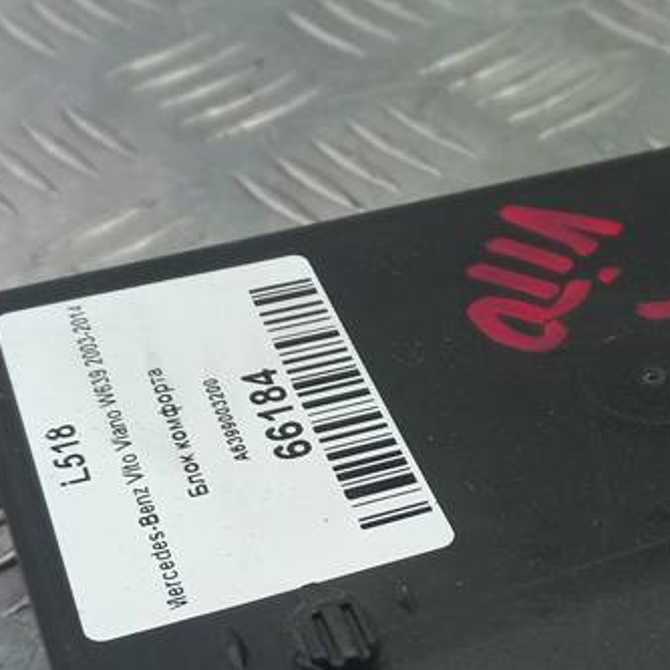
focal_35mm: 68
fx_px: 1489
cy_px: 481
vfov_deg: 25.1
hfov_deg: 24.9
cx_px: 553
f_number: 1.8
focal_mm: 4.6
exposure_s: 1/50
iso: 64
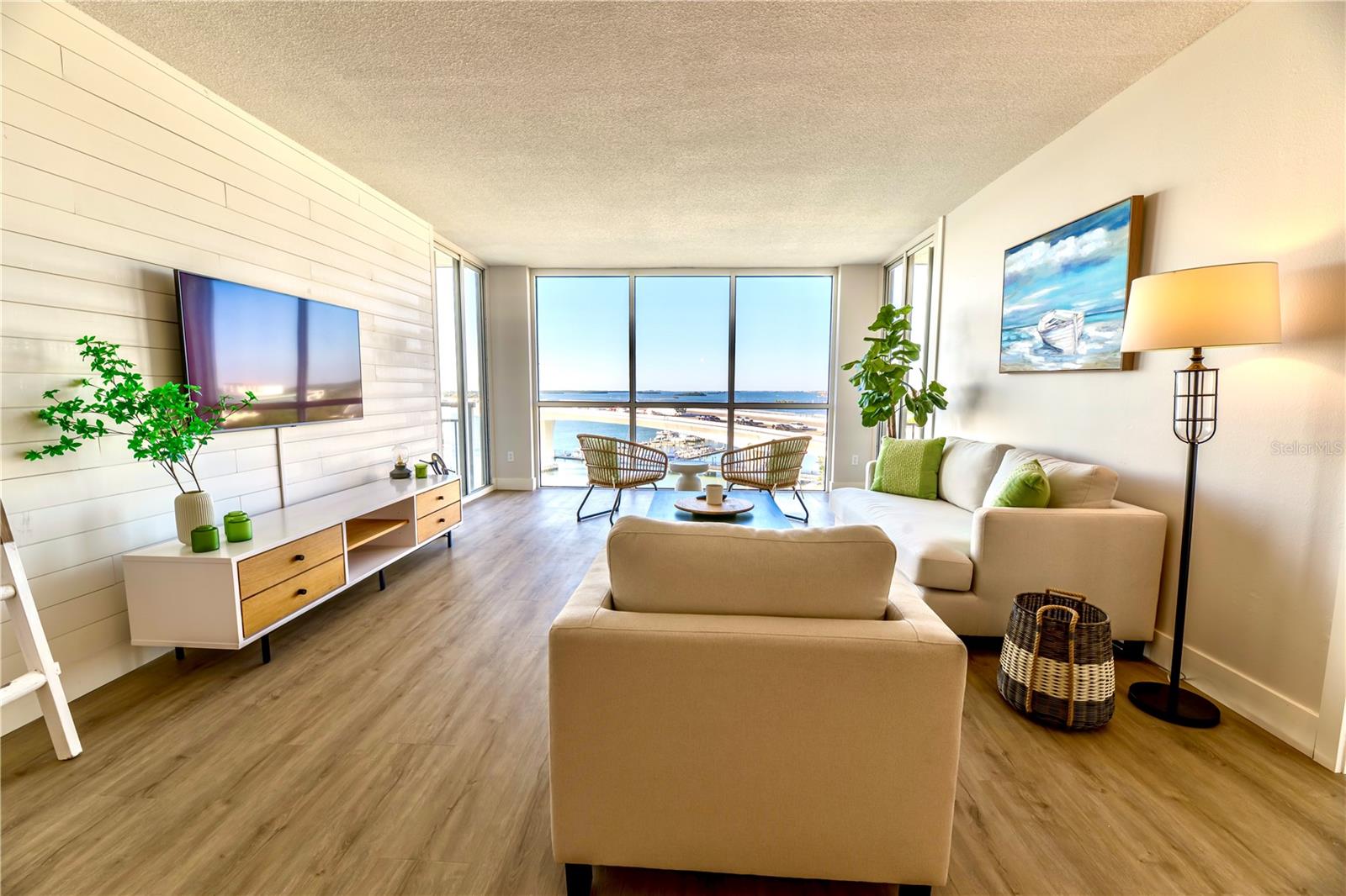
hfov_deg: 104.3
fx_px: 523
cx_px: 673
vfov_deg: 81.2
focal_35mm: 14
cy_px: 448
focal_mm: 14
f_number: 9
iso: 64
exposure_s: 1/100
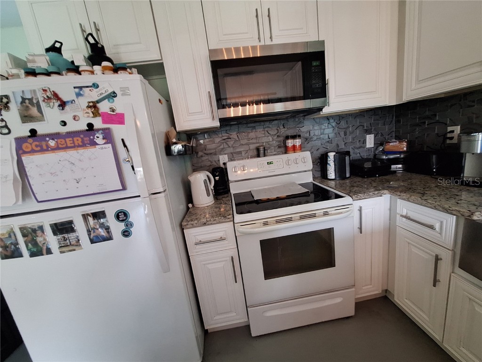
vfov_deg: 89.9
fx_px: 181
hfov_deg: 106.2
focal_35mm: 13
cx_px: 241
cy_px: 181
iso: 500
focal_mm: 1.74
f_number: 2.2
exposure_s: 1/24
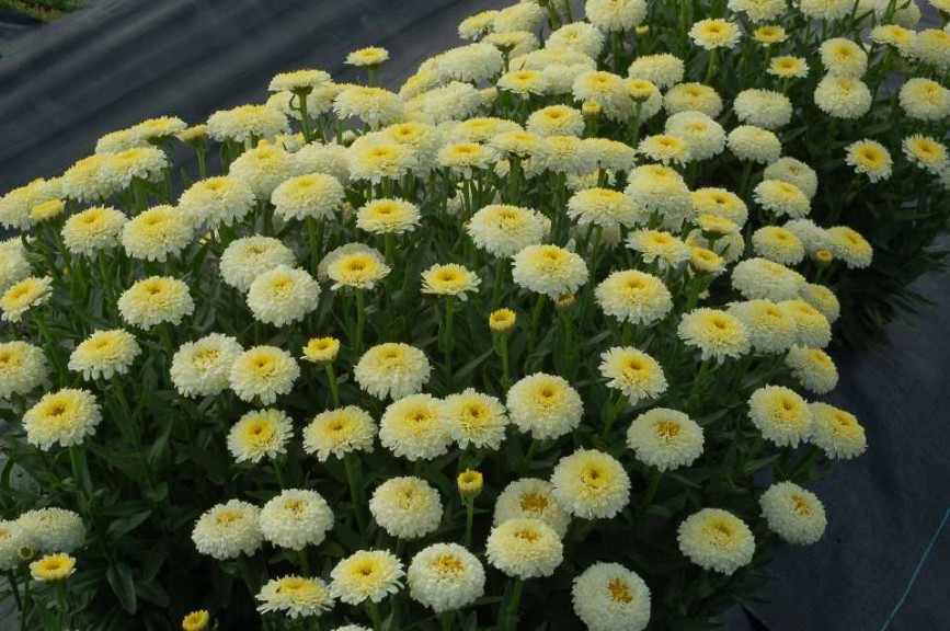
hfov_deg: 22.6
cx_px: 475
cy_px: 316
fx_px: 2372
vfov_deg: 15.2
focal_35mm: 90
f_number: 16
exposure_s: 1/80
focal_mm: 60
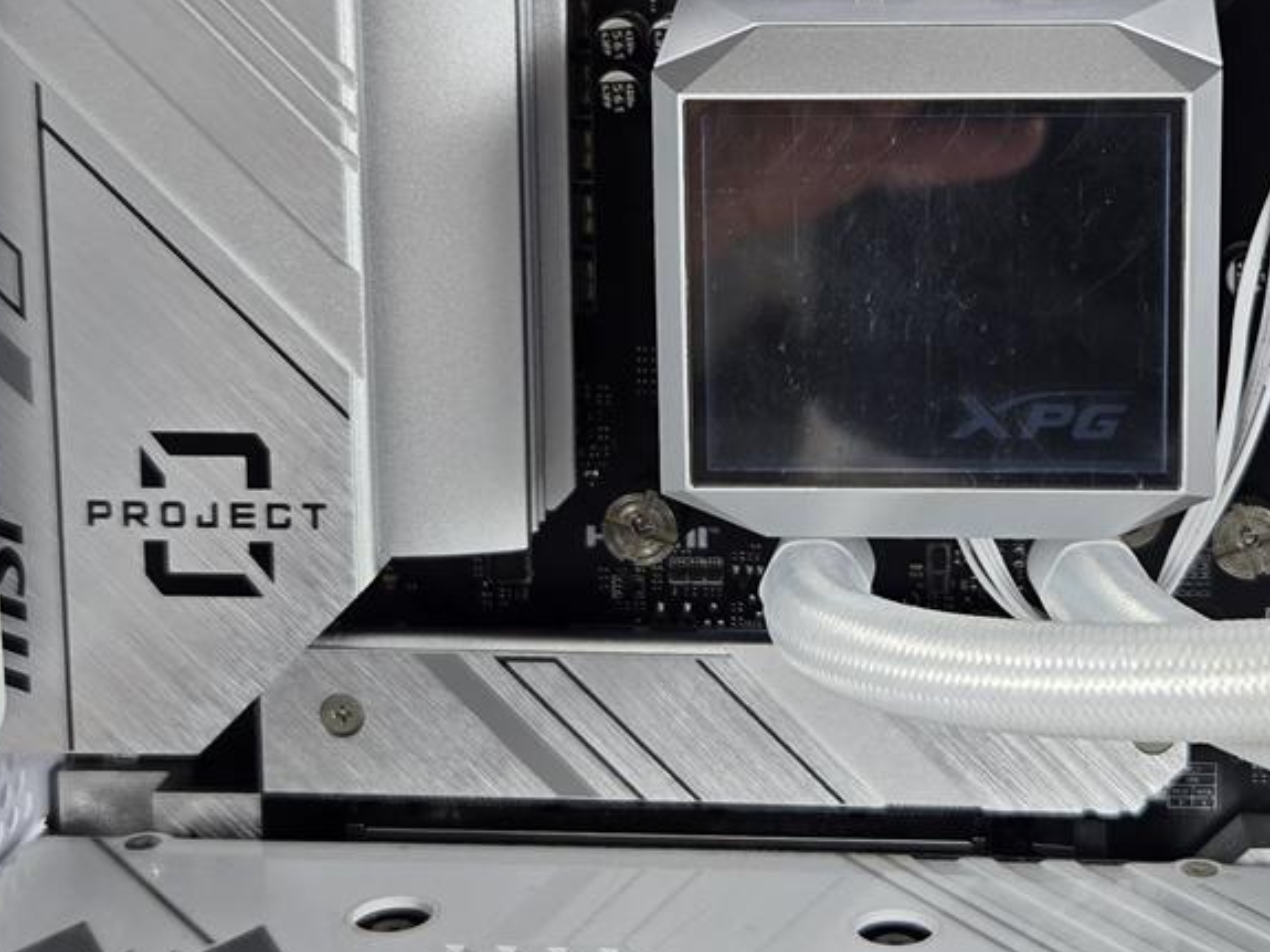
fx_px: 2348
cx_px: 853
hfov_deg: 30.0
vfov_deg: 22.8
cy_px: 294
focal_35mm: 64
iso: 25
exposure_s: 1/51
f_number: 1.8
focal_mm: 5.4
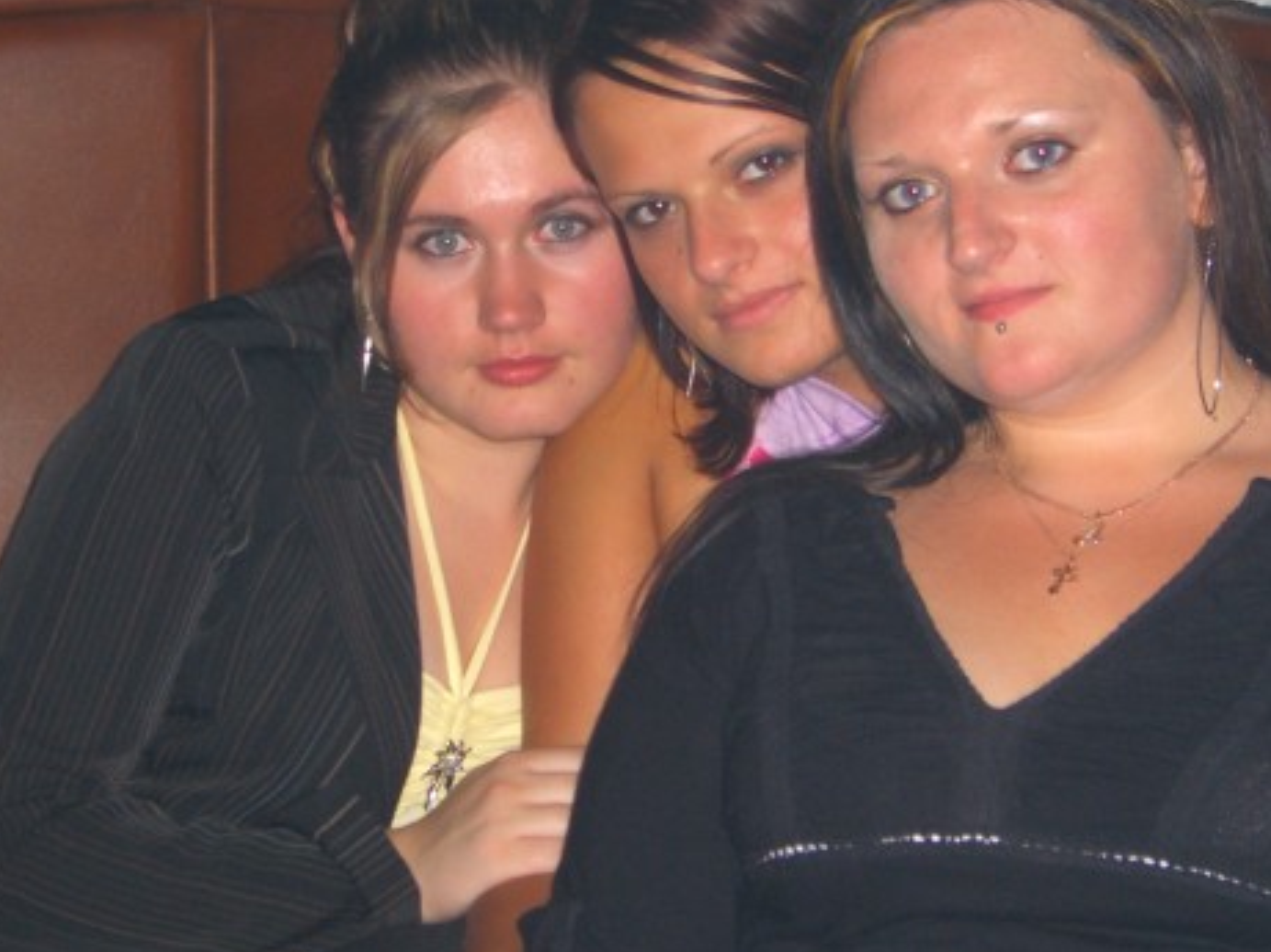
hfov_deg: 19.8
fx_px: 3632
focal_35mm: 99
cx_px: 642
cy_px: 469
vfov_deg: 14.9
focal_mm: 11.8
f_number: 3.6
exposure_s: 1/60
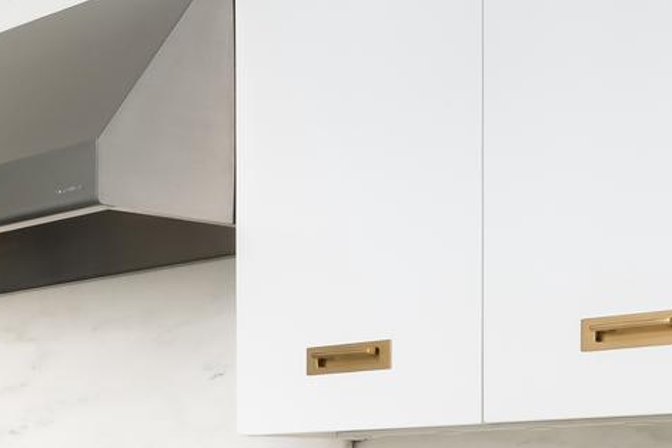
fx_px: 1624
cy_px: 493
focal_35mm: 87
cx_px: -265
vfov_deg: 15.3
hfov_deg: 20.7
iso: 800
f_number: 13
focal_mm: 20
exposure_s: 1/100
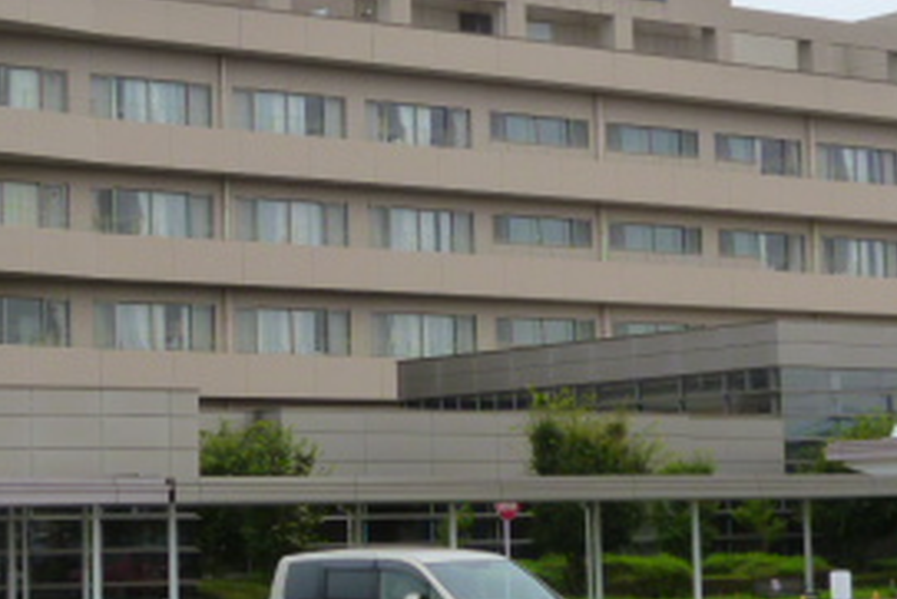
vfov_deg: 12.7
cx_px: 298
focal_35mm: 108
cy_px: 235
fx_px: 2692
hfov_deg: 18.9
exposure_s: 1/400
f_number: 3.3
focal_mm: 7.9
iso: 160
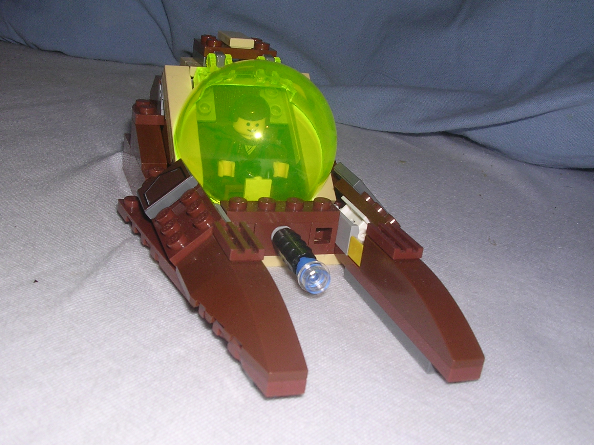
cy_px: 223
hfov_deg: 43.8
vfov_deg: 33.6
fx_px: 738
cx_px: 265
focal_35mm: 43
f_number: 5.6
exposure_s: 1/60.1
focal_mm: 5.8
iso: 100
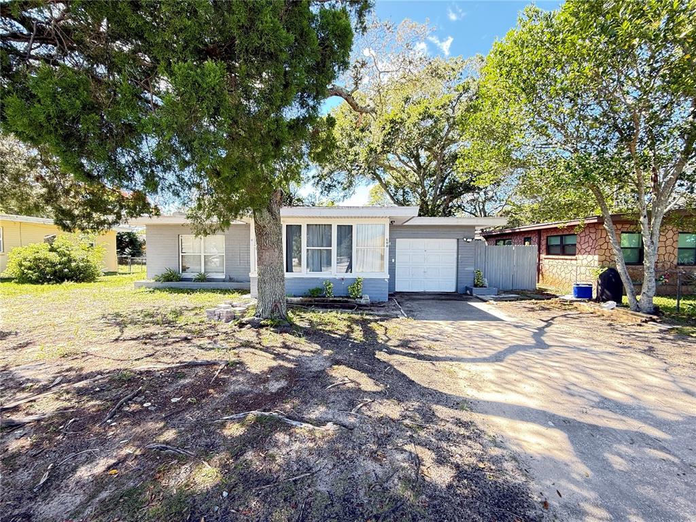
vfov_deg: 85.7
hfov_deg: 102.1
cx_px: 348
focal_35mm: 14
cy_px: 261
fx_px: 281
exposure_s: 1/99
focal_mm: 2.22
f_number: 2.2
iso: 100
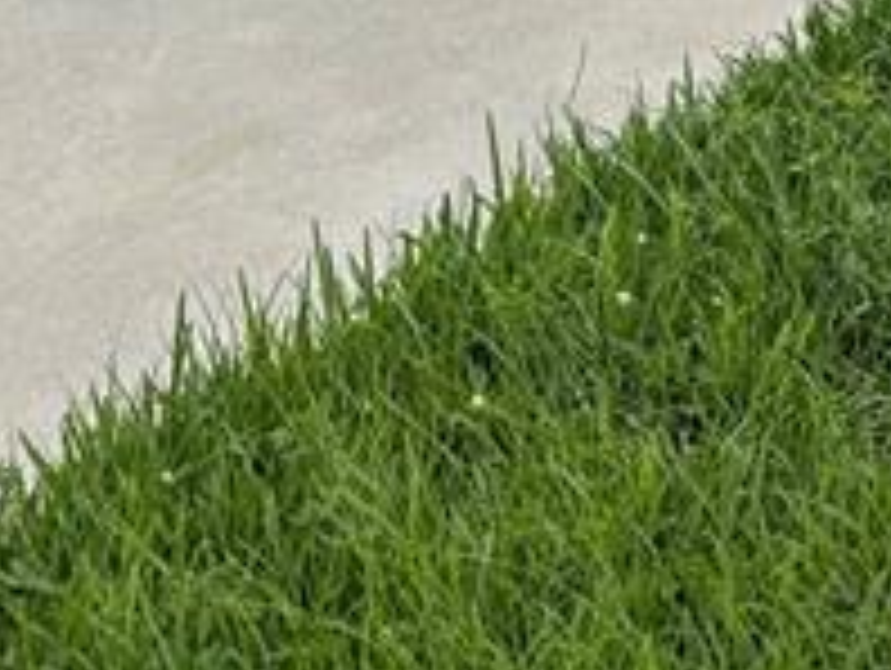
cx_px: 1179
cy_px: -1048
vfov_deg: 10.1
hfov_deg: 15.1
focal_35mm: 124
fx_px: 3196
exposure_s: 1/6711
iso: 100
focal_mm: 6.76
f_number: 1.78
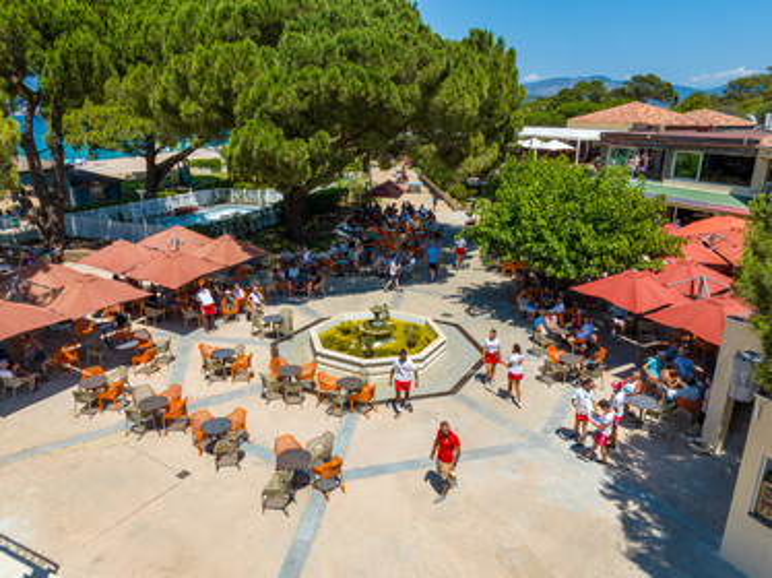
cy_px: 289
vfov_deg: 56.8
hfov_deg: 71.6
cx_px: 386
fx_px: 535
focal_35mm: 24
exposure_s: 1/160
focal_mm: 12.3
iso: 100
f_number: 11
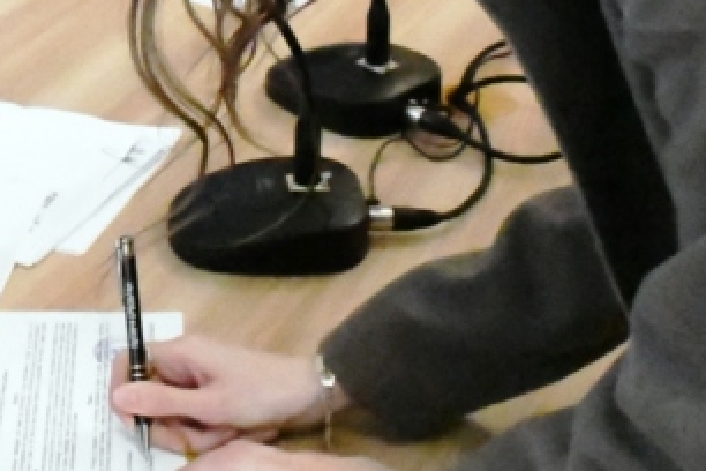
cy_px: -35
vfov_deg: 15.2
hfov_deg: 22.6
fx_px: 1726
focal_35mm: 88
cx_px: 72
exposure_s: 1/2500
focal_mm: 18
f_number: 6.3
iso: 51200
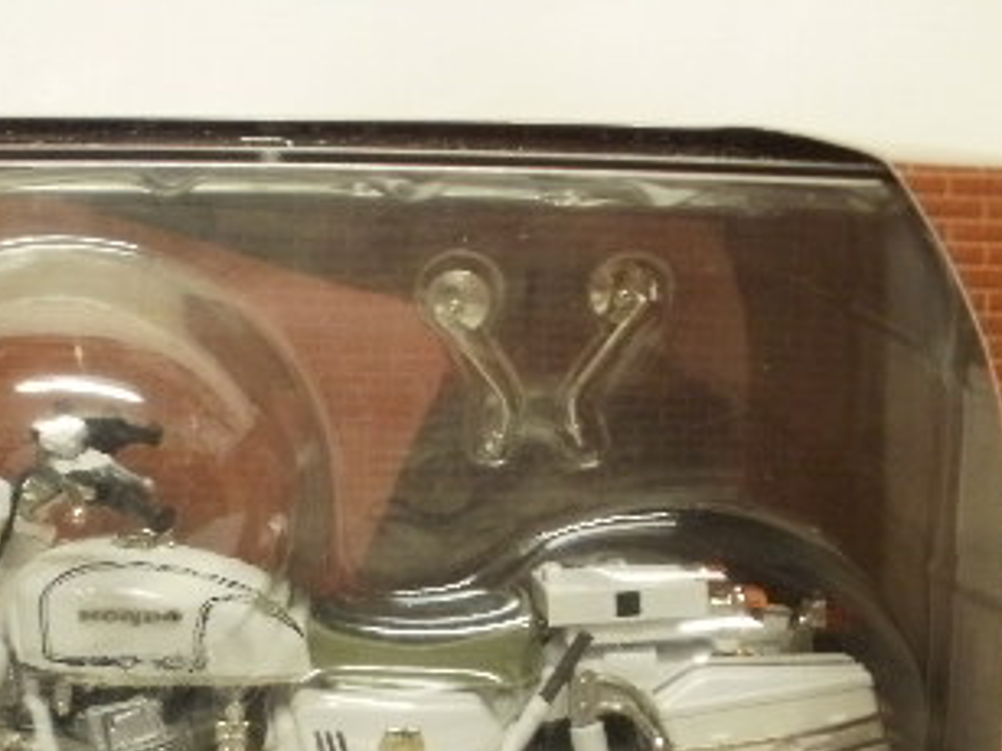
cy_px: 764
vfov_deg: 19.0
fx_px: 2170
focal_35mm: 75
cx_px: 215
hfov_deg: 25.6
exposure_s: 1/6
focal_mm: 6.3
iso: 125
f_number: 3.5
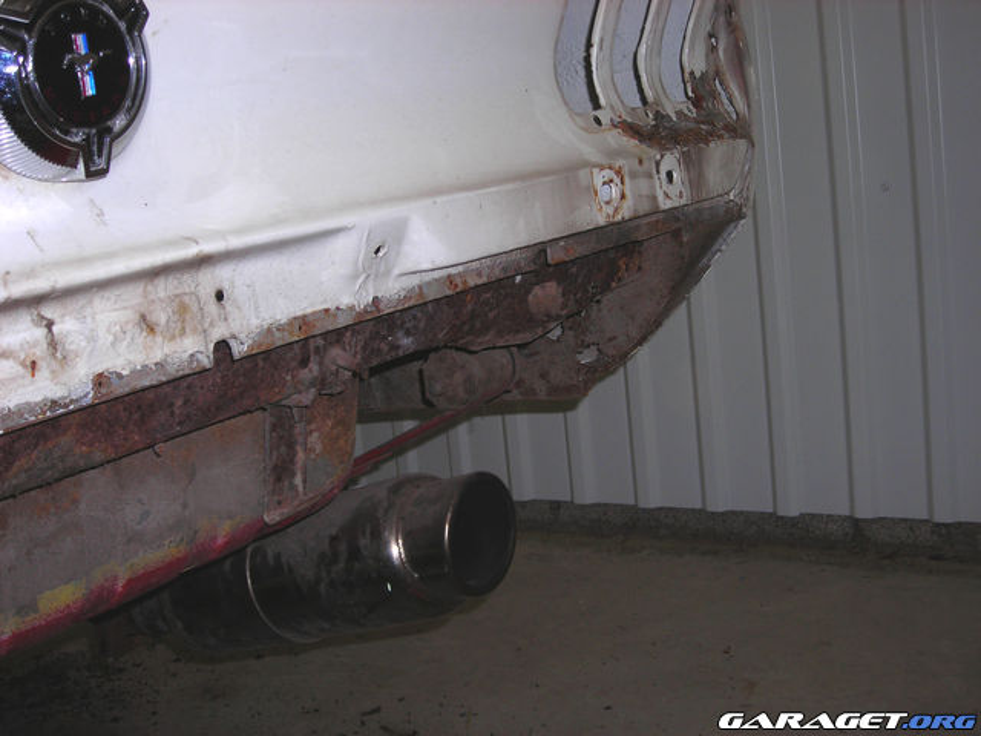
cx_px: 490
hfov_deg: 40.4
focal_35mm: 47
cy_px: 368
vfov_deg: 30.9
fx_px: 1332
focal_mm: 7.8
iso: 50
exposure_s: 1/60.1
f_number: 3.4
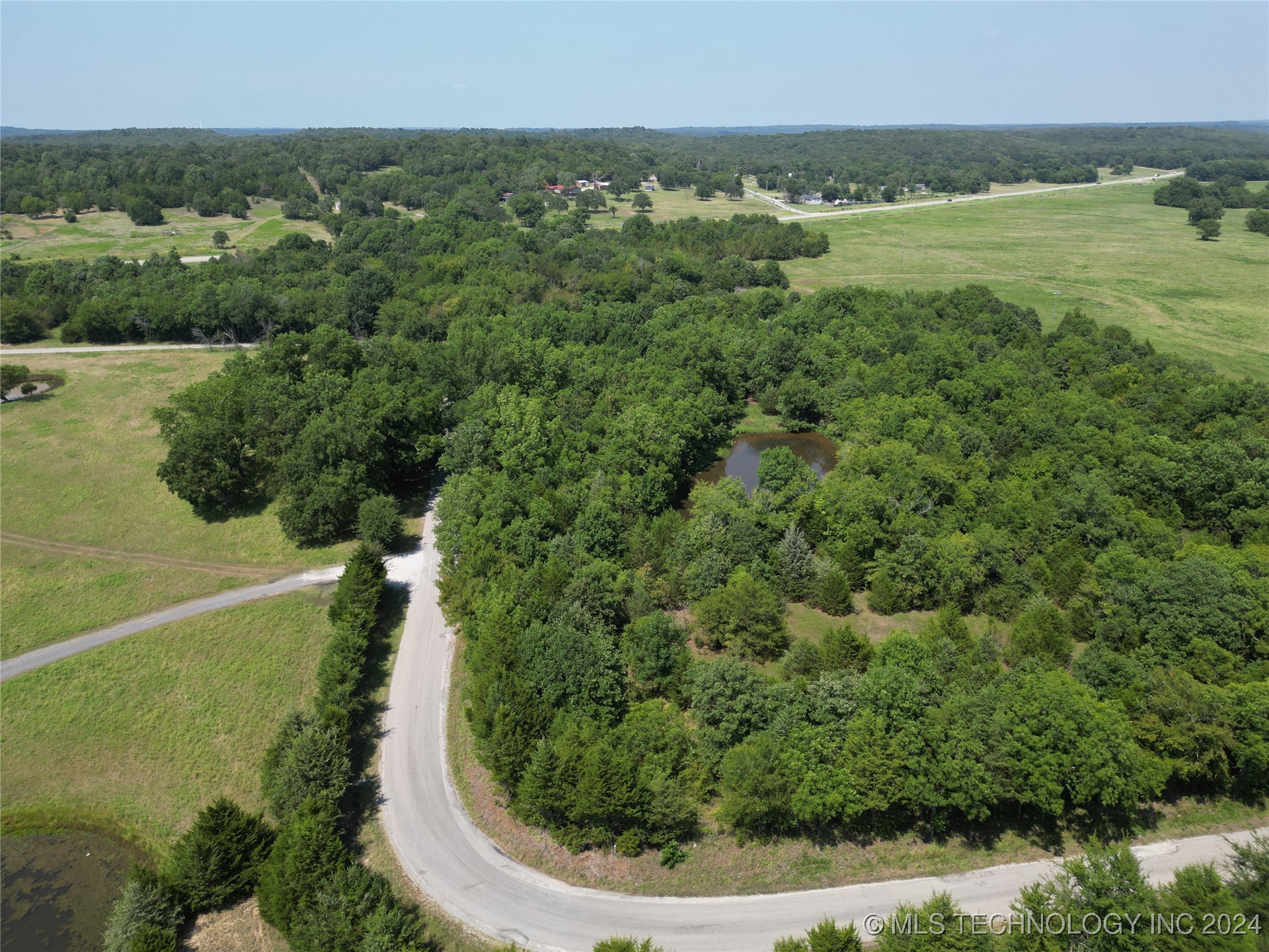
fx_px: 880
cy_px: 476
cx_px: 634
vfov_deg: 56.8
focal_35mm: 24
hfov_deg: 71.6
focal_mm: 6.72
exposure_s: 1/2000
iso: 100
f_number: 1.7
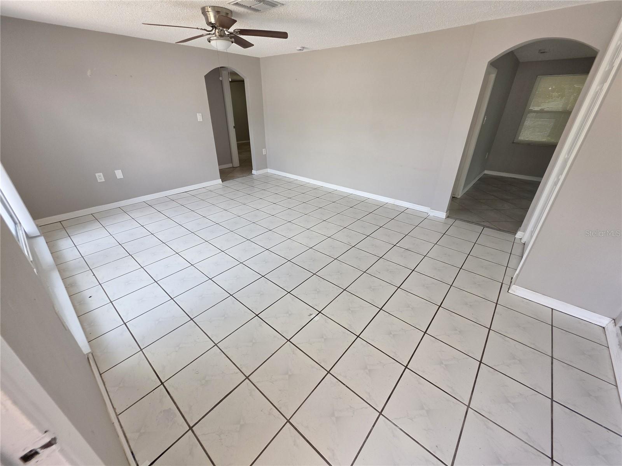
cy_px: 233
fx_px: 234
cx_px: 311
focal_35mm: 13
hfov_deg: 106.2
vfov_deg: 89.9
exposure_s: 1/120
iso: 50
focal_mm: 2.2
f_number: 1.9
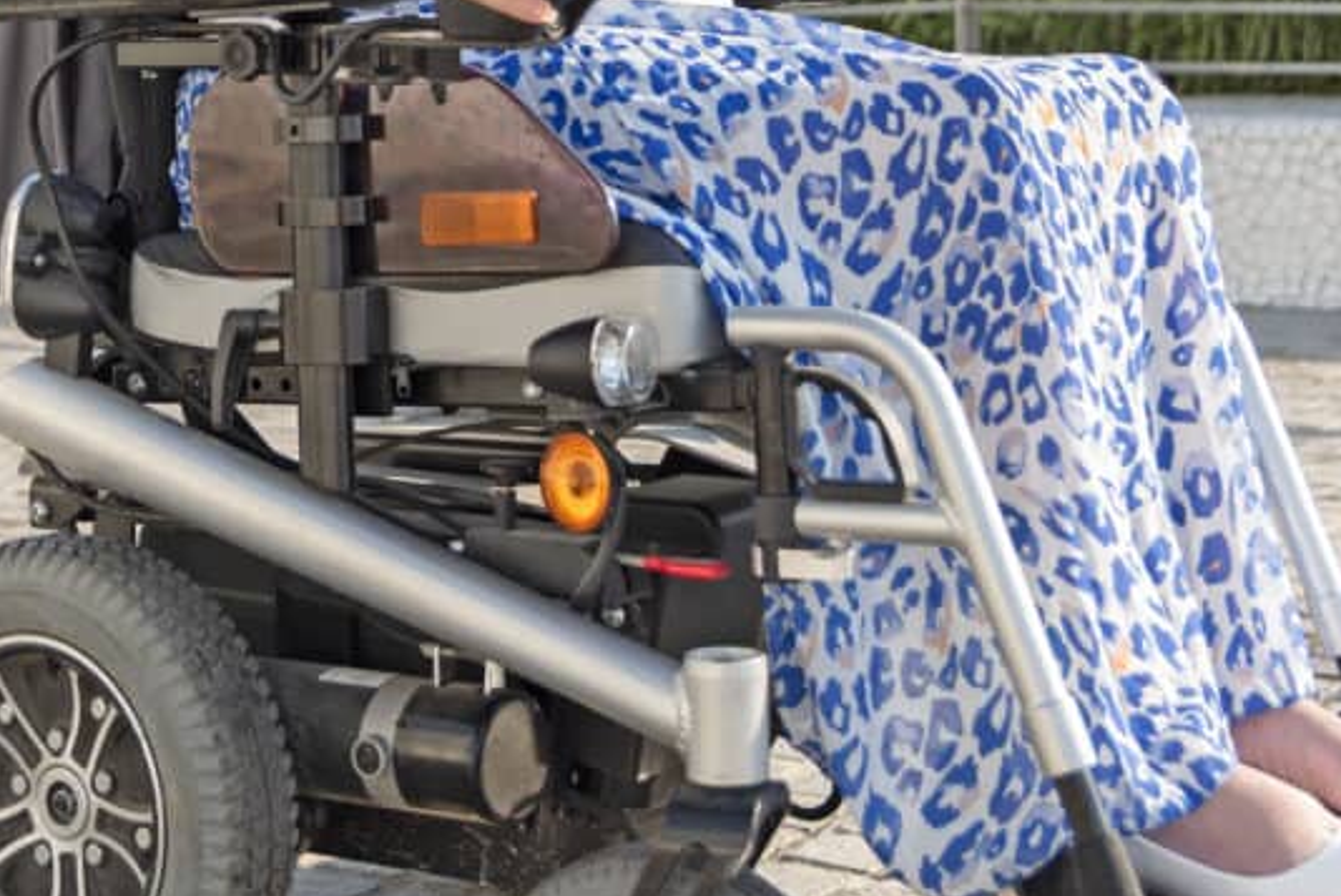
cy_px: -55
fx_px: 3318
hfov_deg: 22.7
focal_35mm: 89
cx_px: 417
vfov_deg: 15.1
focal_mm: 31
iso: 100
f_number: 7.1
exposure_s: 1/640
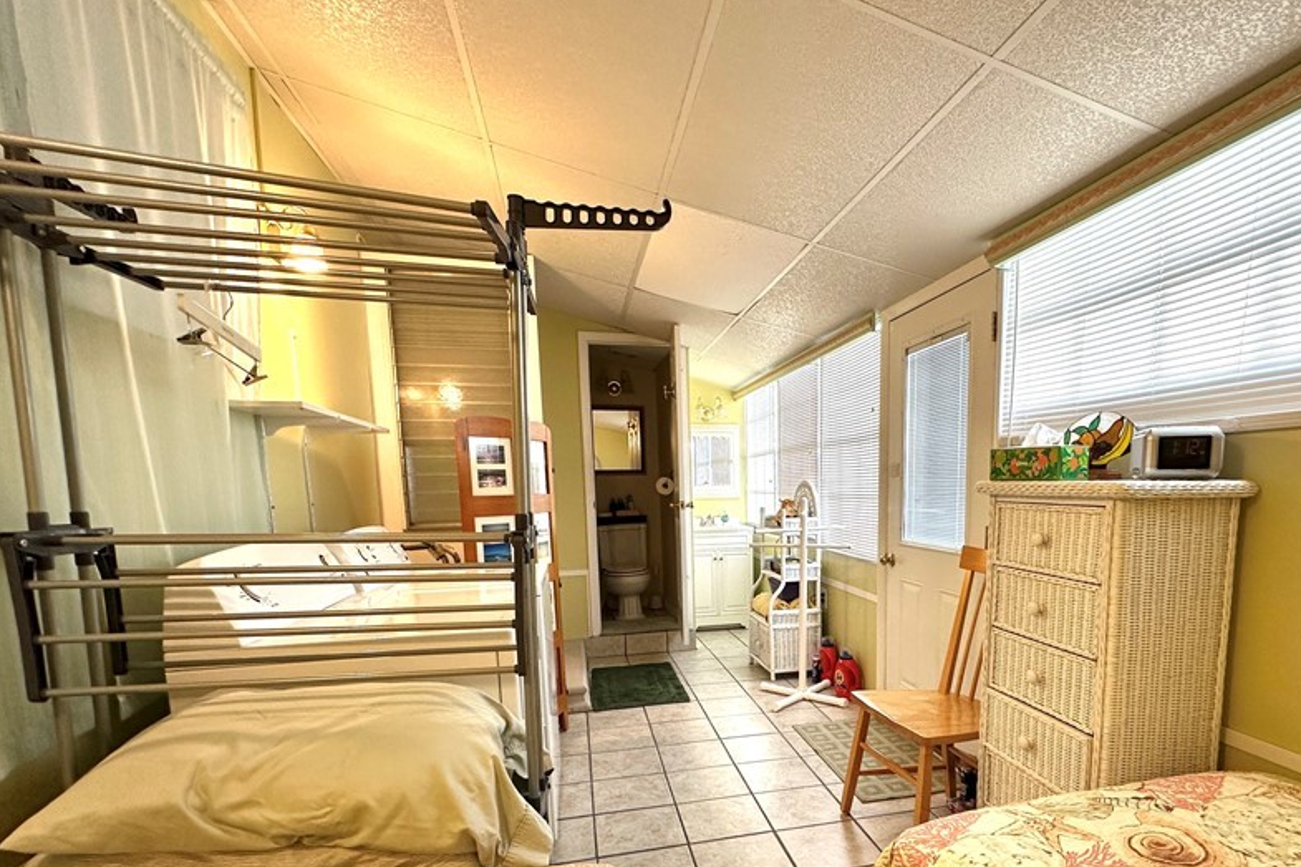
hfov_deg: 86.0
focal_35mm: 19
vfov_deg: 63.0
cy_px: 574
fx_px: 686
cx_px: 767
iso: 160
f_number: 2.2
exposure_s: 1/60
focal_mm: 2.22
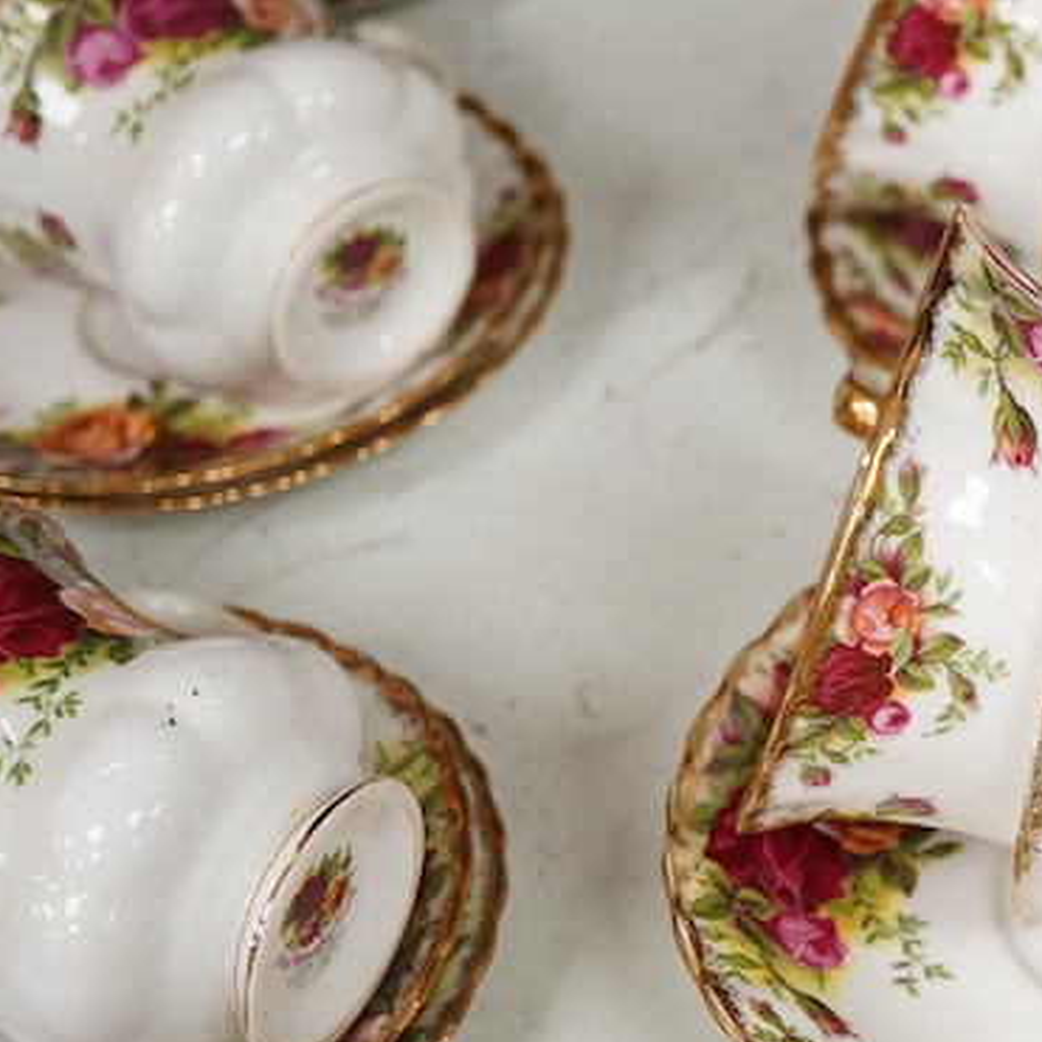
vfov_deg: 18.7
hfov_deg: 17.9
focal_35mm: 93
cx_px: 1197
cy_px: 549
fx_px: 3167
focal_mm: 30
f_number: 6.3
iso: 1000
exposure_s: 1/125
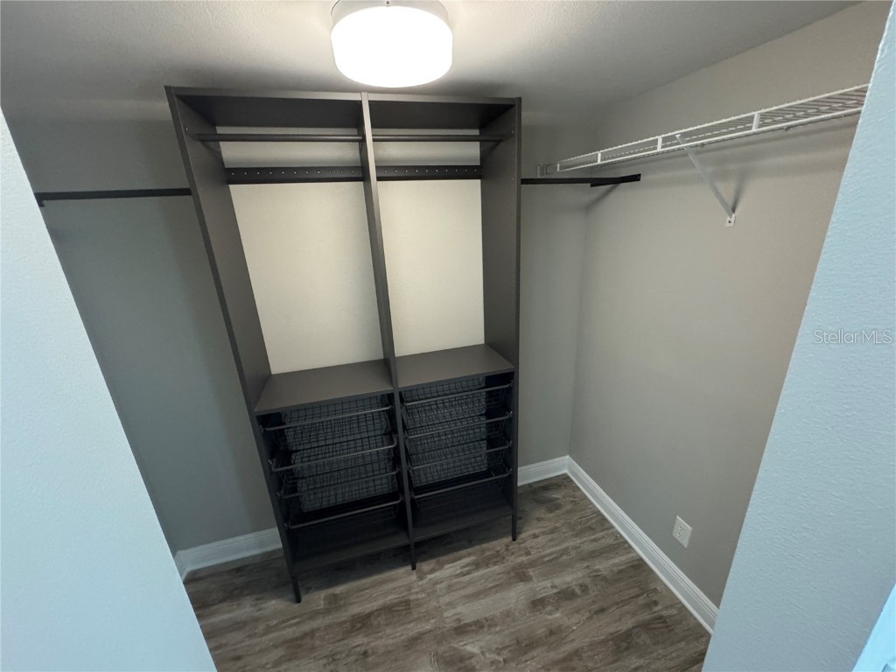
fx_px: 362
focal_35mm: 14
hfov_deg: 102.1
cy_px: 336
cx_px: 448
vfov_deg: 85.7
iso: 1000
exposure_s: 1/60
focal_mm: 2.22
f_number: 2.2
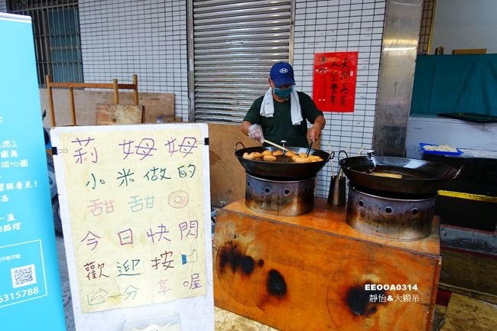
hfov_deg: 73.8
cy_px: 166
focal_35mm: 24
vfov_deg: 53.1
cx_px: 248
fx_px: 331
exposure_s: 1/30
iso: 125
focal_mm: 8.8
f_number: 2.5
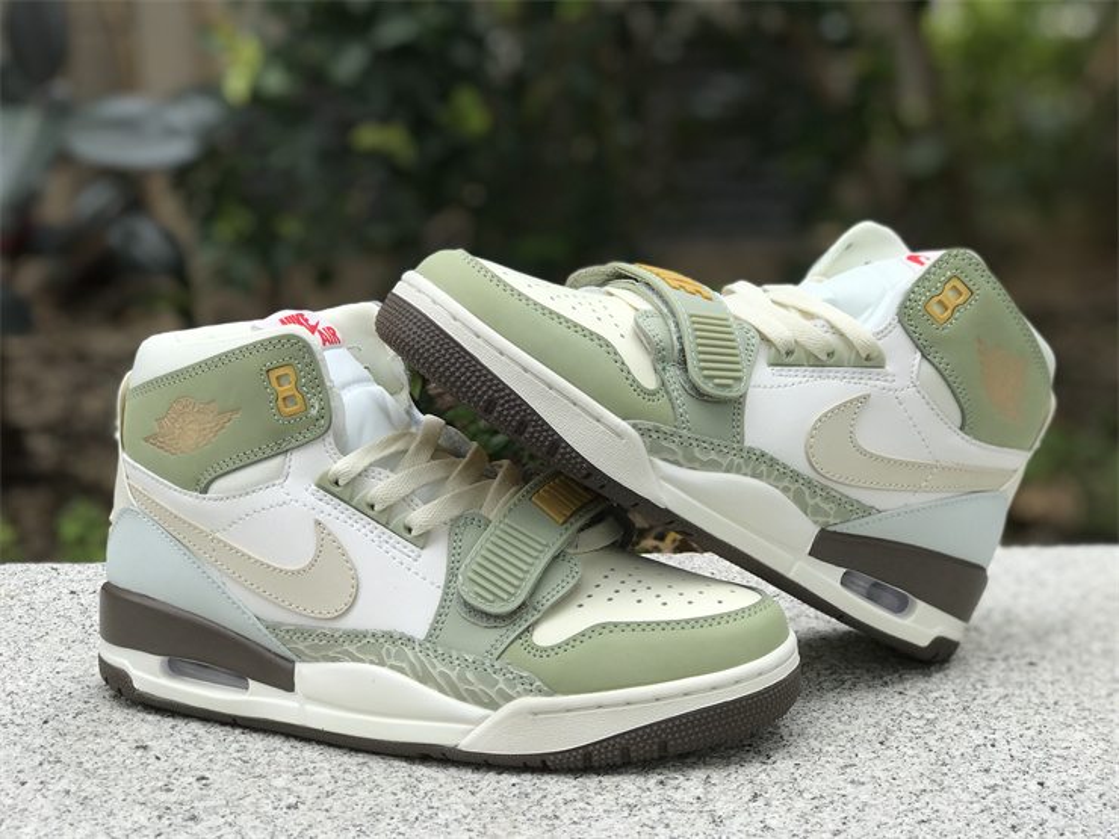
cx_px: 560
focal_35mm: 57
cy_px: 420
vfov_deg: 25.7
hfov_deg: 33.8
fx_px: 1843
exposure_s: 1/204
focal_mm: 6.6
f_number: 2.8
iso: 20
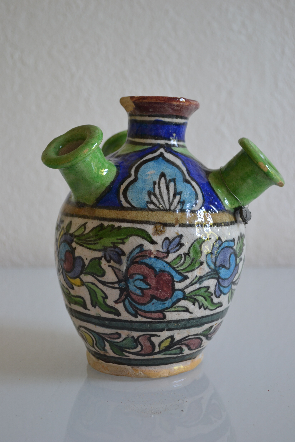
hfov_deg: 25.1
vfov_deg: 36.9
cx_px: 148
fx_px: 664
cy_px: 221
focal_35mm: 54
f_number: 5
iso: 400
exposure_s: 1/25
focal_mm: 36
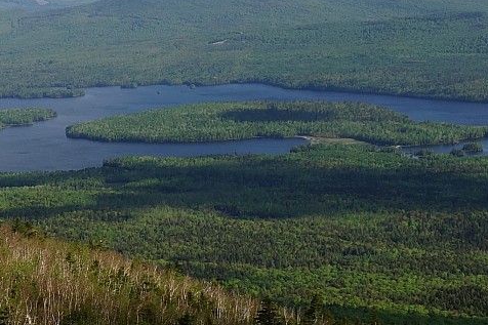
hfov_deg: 17.9
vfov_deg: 12.1
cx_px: 65
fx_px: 1531
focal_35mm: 113
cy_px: 112
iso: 80
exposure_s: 1/400
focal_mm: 10.4
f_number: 5.6
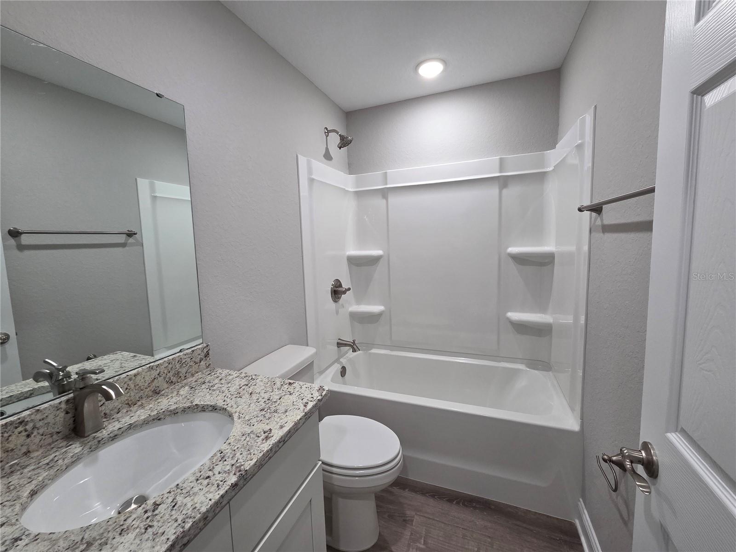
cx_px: 368
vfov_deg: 89.9
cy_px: 276
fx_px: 276
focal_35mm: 13
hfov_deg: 106.2
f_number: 2.2
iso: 200
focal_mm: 2.2
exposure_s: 1/120
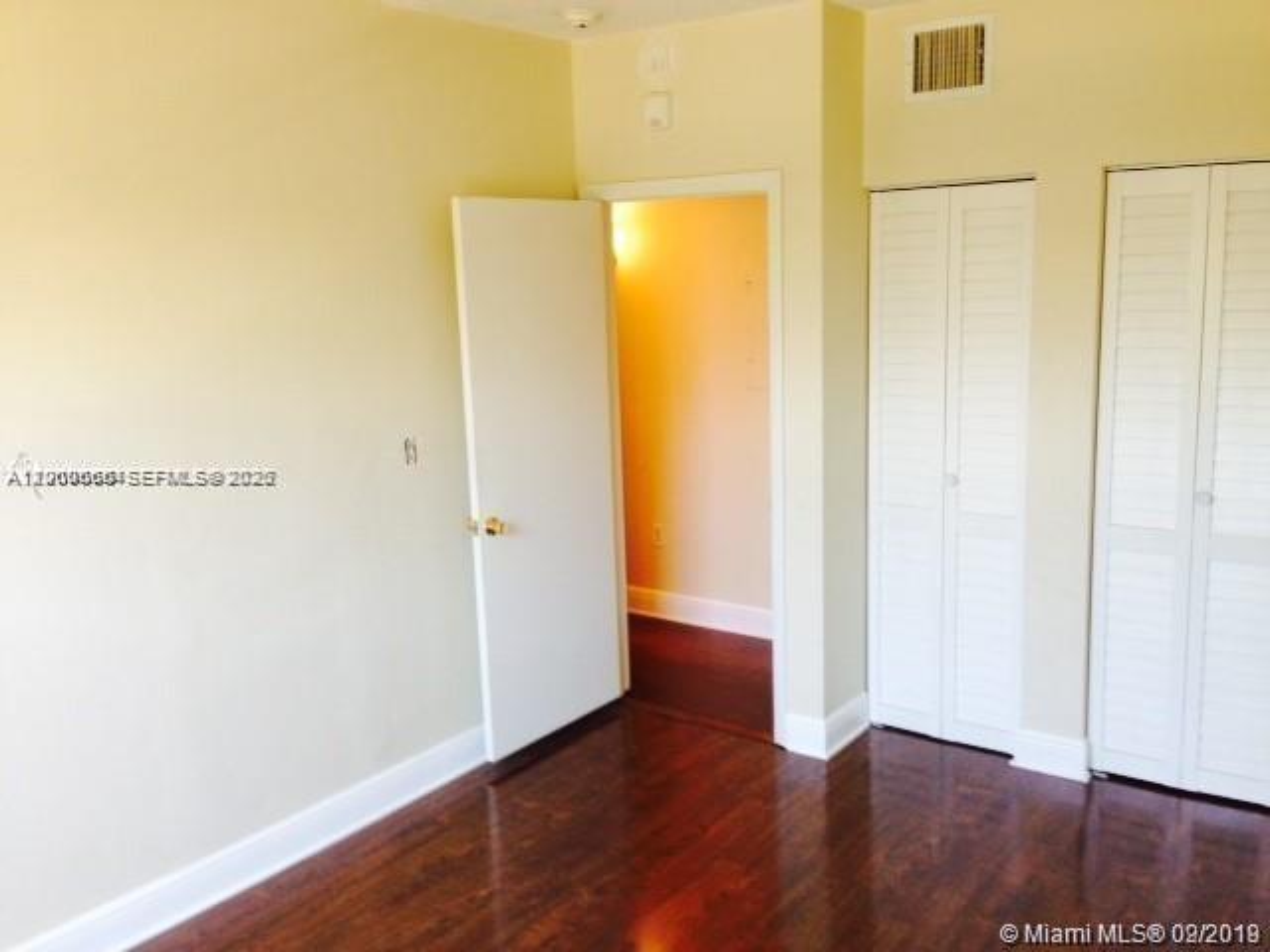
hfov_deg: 55.4
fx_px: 1211
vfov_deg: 42.9
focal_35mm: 33
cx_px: 635
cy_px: 476
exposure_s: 1/24
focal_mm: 4.12
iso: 64
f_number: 2.4
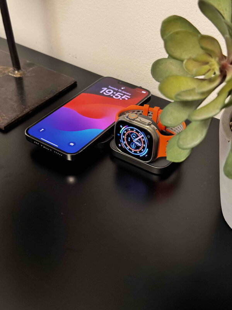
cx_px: 116
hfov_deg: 30.3
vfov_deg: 39.7
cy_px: 155
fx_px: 429
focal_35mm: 48
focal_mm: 6.86
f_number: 1.78
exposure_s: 1/25
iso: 500
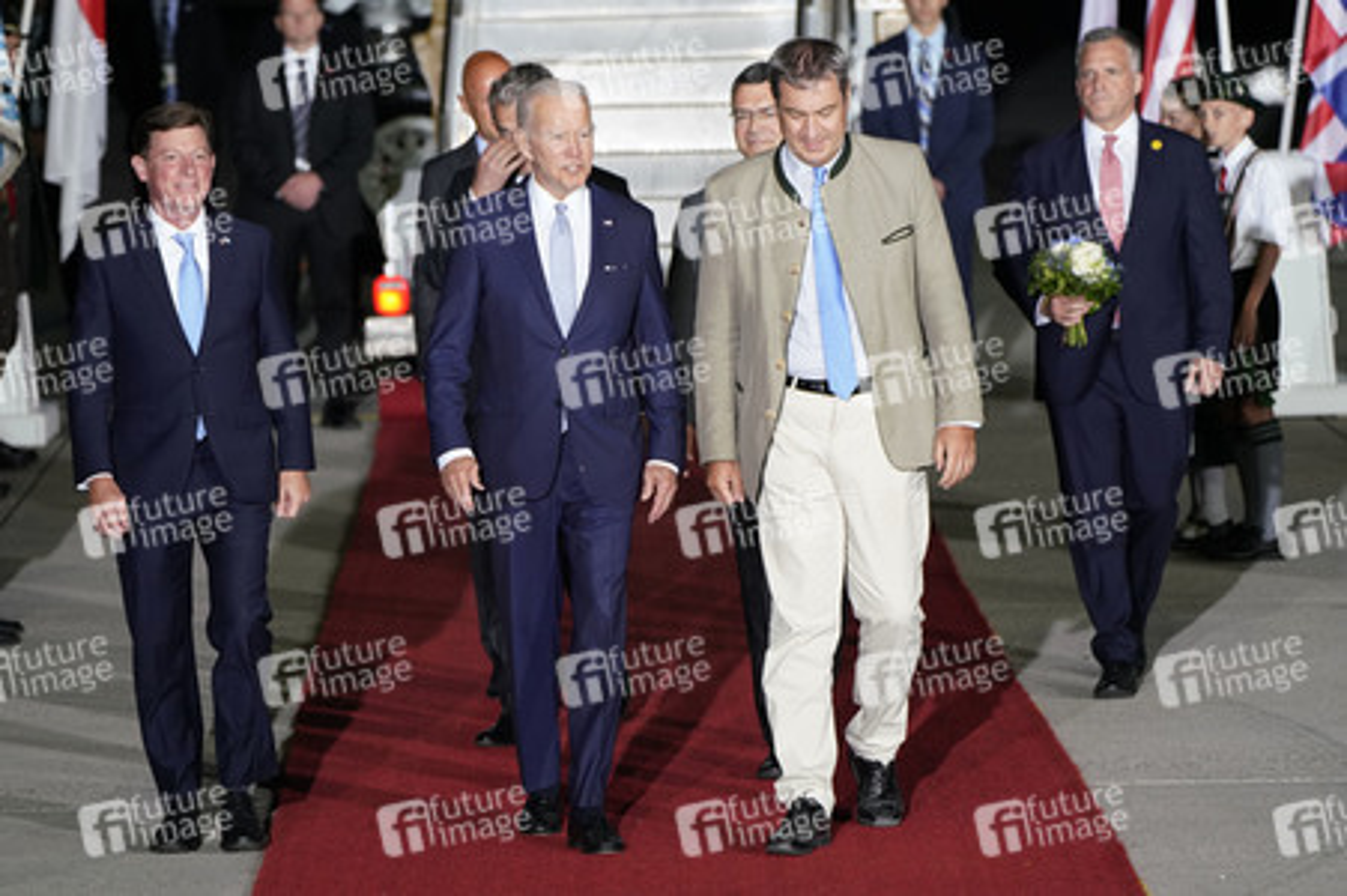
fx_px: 7702
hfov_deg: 10.0
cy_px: 448
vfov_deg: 6.7
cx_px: 674
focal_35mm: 206
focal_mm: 206
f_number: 5.6
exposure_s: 1/250
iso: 2000
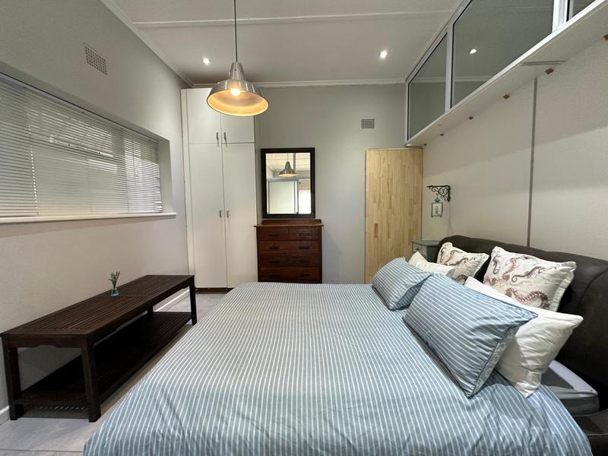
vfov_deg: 85.7
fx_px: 246
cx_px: 304
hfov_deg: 102.1
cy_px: 228
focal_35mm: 14
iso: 250
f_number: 2.2
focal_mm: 2.22
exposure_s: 1/50
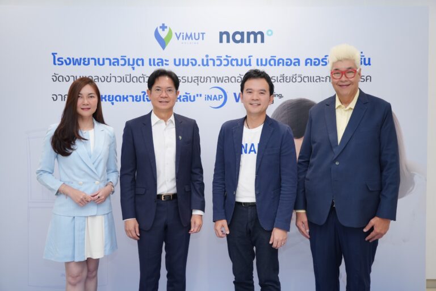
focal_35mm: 39
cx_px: 218
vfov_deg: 34.2
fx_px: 472
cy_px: 146
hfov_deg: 49.6
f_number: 4
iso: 1000
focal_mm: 39
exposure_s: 1/125
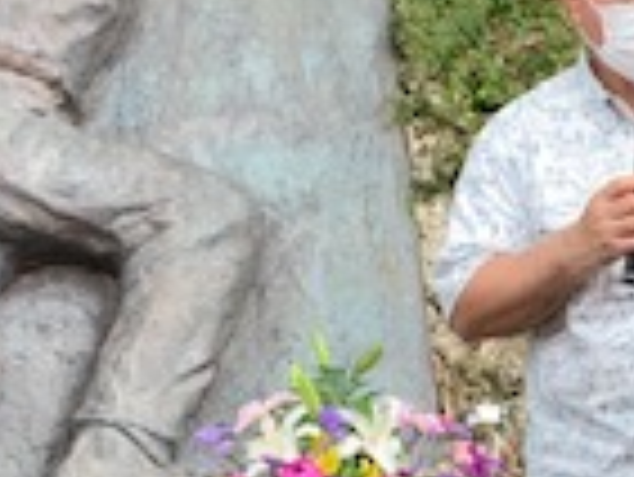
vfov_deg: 12.6
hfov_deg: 16.3
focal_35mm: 118
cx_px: 661
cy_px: 270
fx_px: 2163
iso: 25
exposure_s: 1/154
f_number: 1.8
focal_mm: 4.25
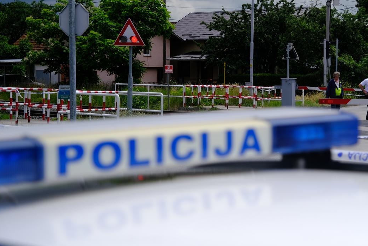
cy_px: 102
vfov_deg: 15.3
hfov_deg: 22.6
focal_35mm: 89
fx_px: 910
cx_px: 280
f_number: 2.8
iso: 200
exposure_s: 1/5000
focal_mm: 38.8
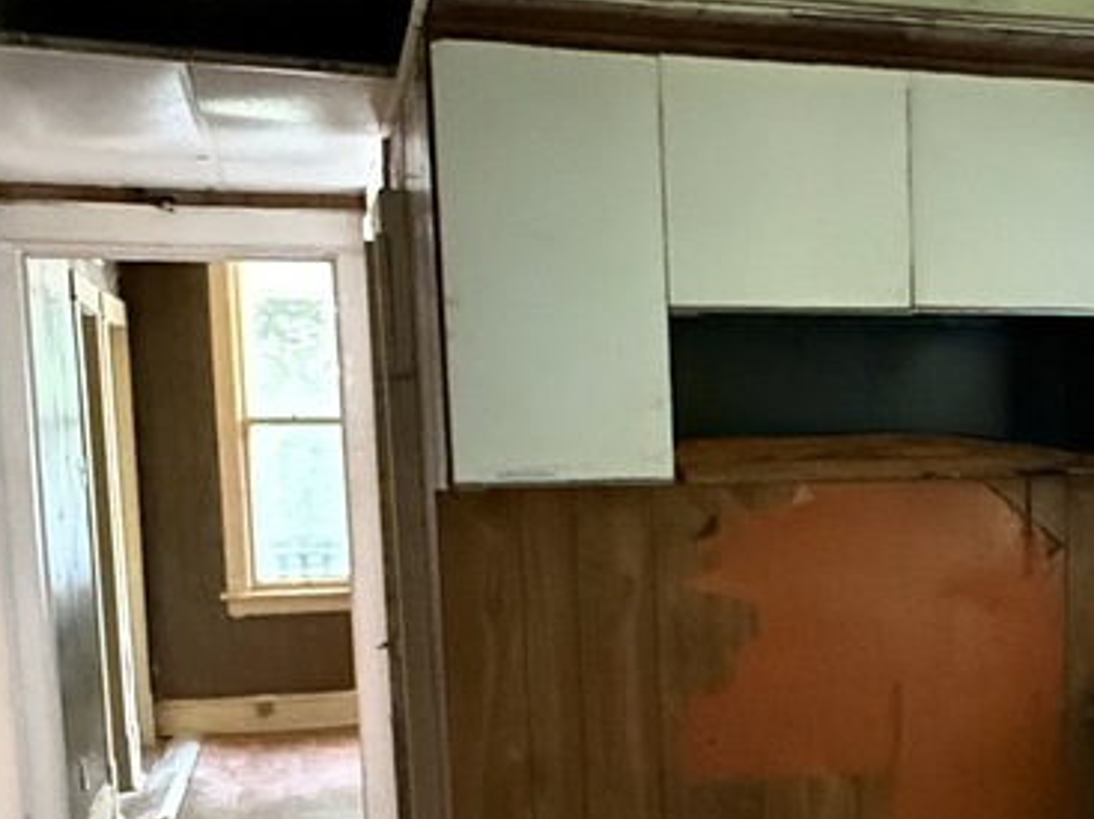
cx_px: 1055
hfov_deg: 32.5
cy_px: 634
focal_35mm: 55
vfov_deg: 26.1
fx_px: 1738
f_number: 2.2
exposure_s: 1/40
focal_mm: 2.22
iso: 1600
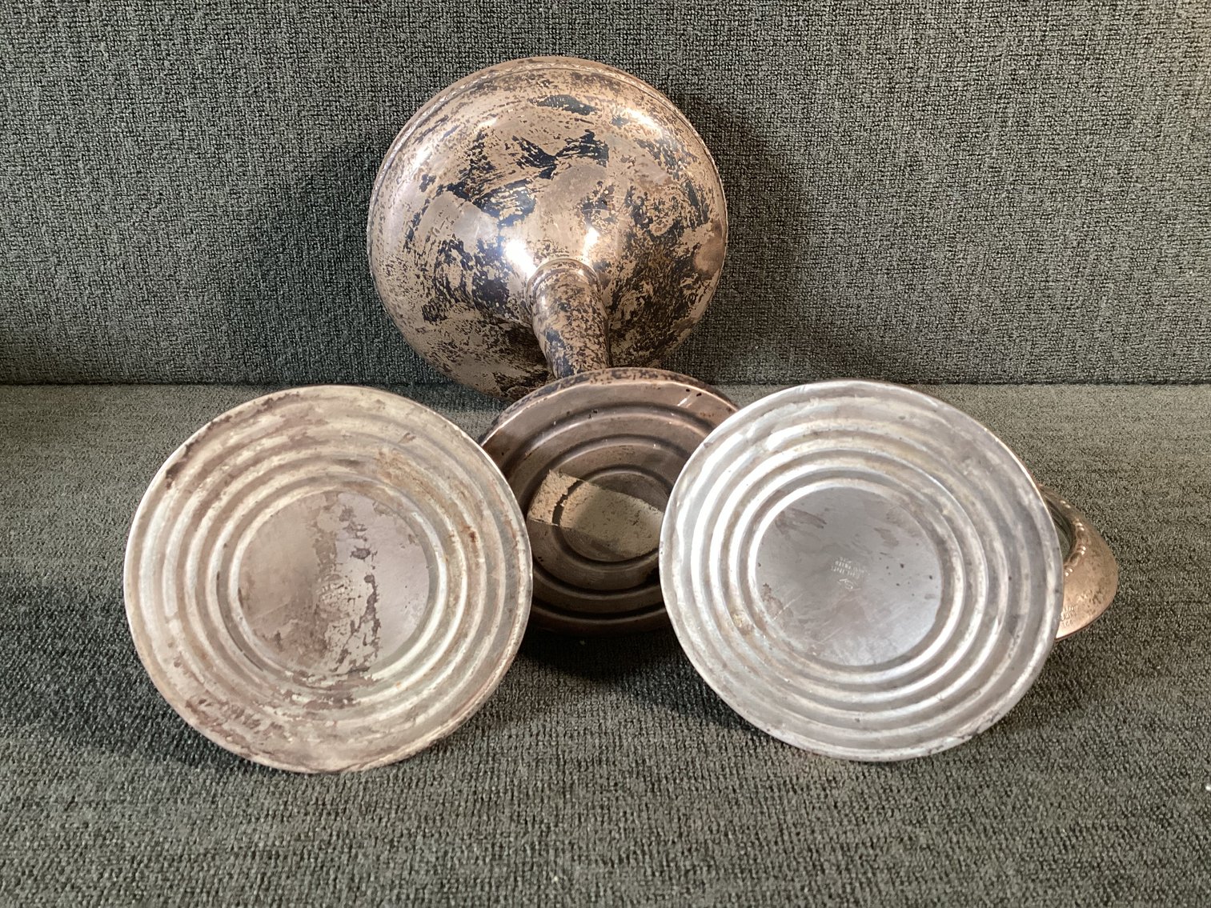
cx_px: 606
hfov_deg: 58.3
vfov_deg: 45.4
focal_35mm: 31
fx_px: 1085
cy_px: 454
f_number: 2.4
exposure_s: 1/60
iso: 250
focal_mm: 3.3
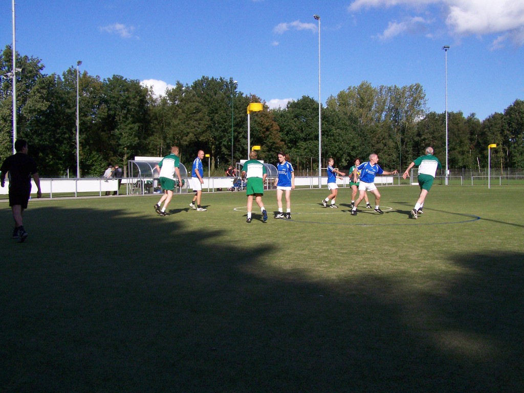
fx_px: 575
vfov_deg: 37.7
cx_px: 262
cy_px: 196
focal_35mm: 38
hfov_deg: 49.0
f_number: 4
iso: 160
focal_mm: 6.3
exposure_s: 1/1250
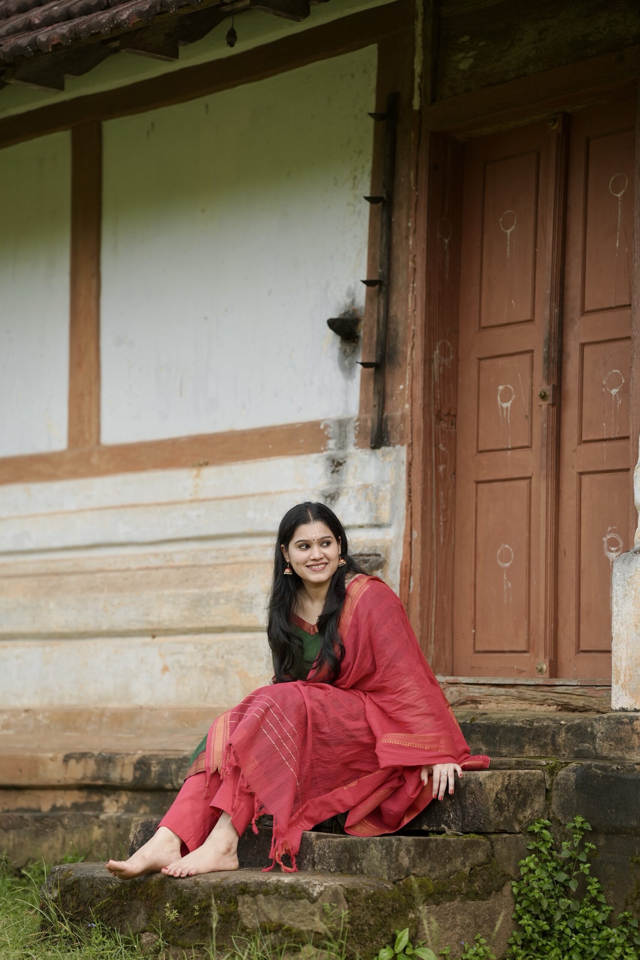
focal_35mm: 85
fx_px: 2266
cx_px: 320
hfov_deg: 16.1
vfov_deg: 23.9
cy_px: 480
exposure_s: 1/4000
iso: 320
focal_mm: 85
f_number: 2
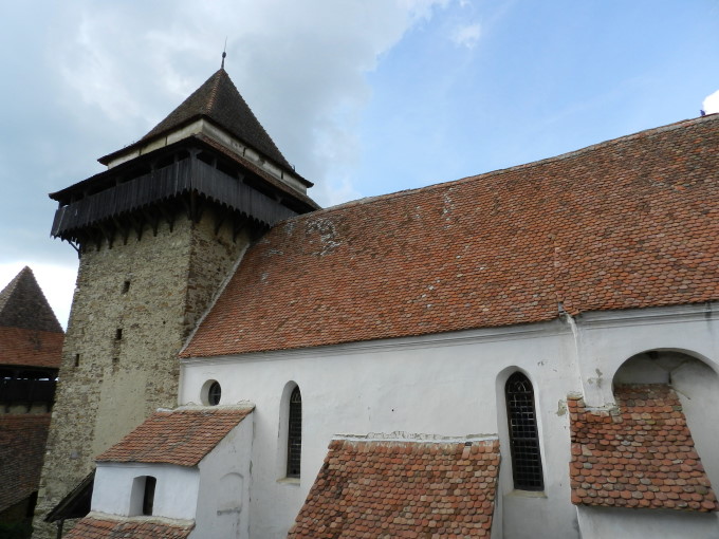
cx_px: 360
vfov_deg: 58.9
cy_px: 270
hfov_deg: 73.9
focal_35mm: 23
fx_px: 478
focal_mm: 4
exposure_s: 1/800
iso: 160
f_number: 4
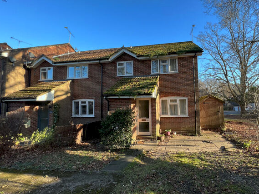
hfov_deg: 93.1
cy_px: 93
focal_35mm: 16
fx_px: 120
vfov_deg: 78.1
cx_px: 157
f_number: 1.8
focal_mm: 1.57
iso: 32
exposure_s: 1/193
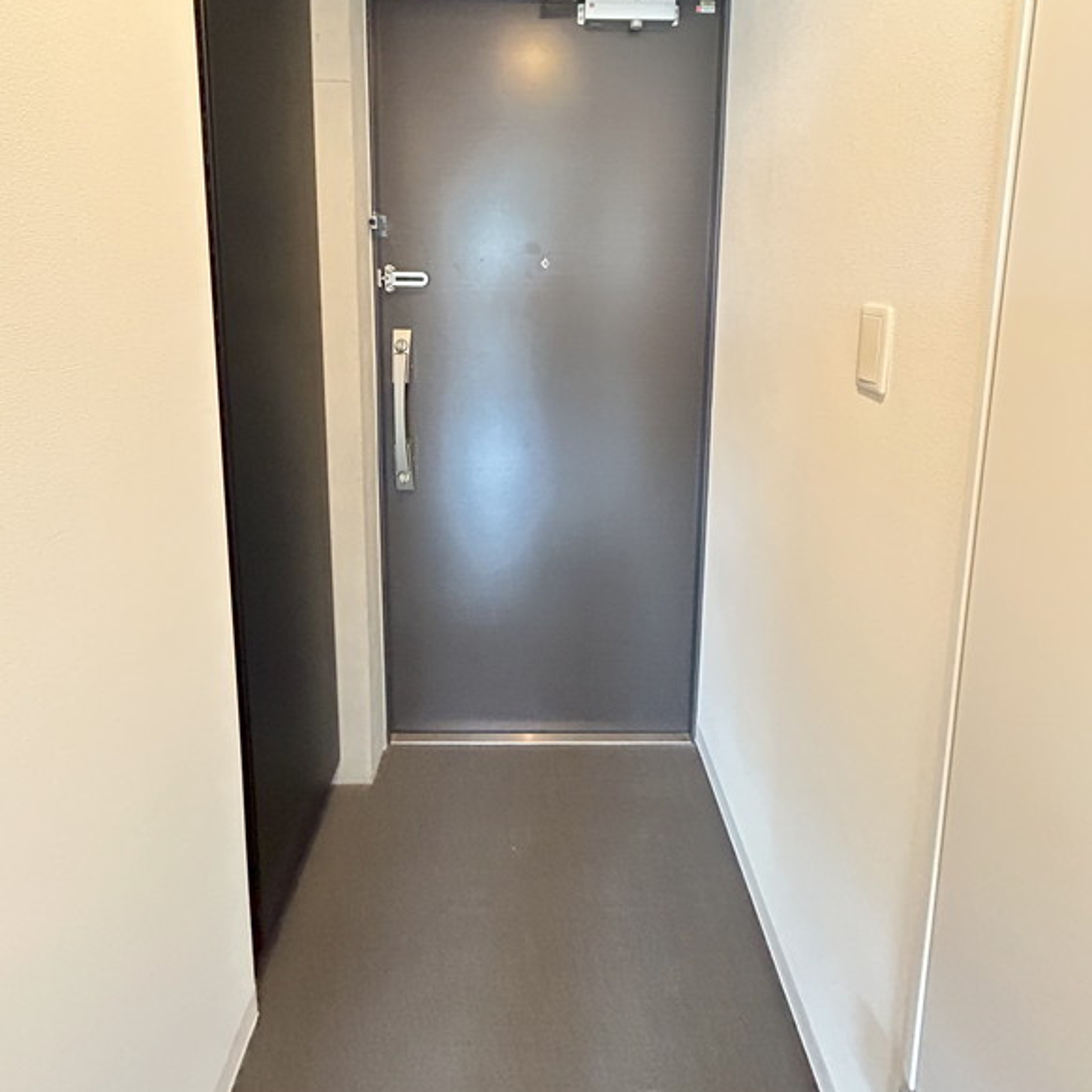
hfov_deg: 84.0
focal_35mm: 17
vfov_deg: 80.7
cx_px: 533
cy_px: 349
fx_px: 607
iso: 1600
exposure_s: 1/60
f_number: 2.4
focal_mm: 1.54
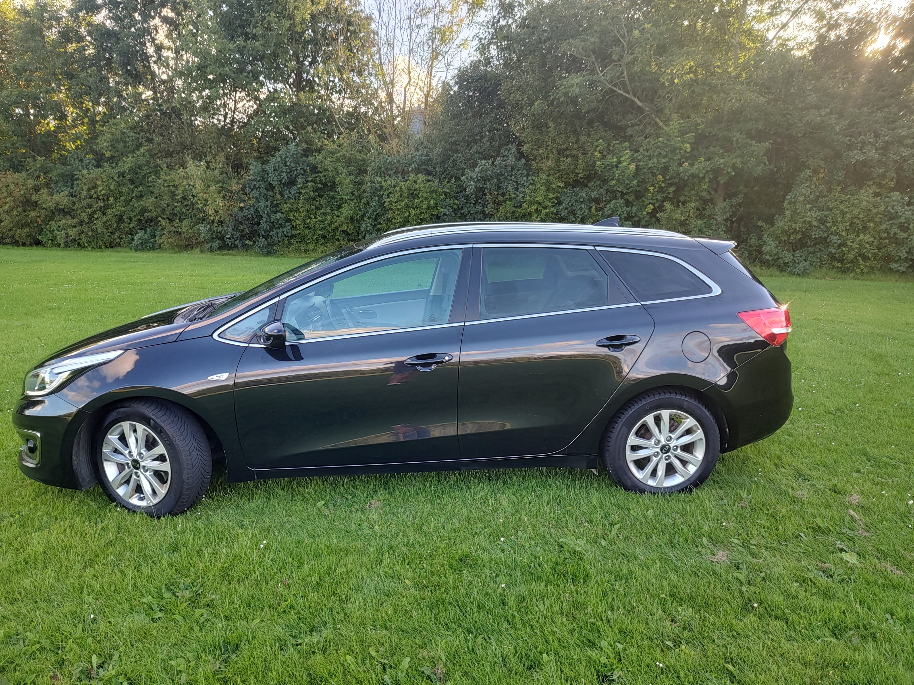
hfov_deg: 73.9
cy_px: 342
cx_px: 457
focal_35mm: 23
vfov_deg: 58.9
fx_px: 607
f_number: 1.8
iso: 100
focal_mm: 5.56
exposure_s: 1/172
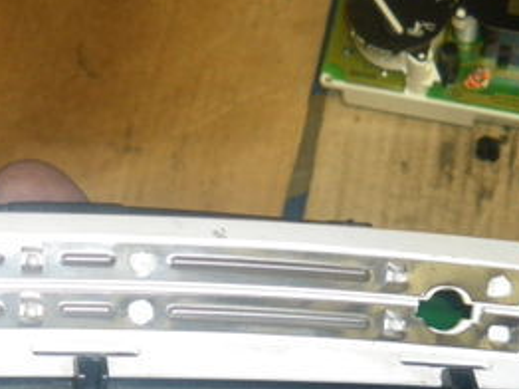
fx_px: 1318
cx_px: 40
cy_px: 381
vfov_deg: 16.4
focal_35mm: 88
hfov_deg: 21.7
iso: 400
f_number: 3.5
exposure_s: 1/50
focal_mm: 6.3
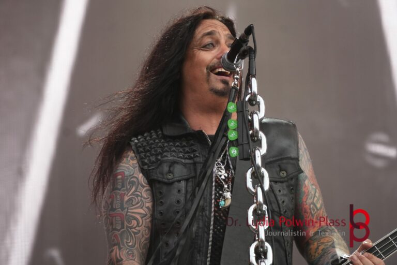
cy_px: 132
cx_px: 198
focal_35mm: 294
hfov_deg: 7.0
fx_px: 3242
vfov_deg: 4.7
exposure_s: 1/320
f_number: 6.3
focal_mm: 196
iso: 640
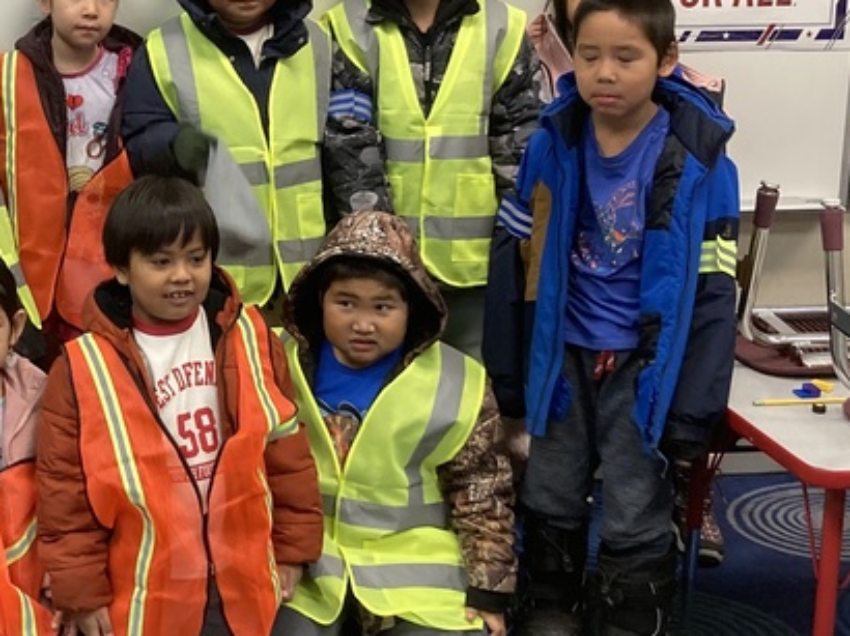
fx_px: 1718
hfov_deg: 26.8
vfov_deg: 20.9
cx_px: 85
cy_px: 180
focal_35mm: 70
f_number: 1.8
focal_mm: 3.99
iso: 100
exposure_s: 1/60
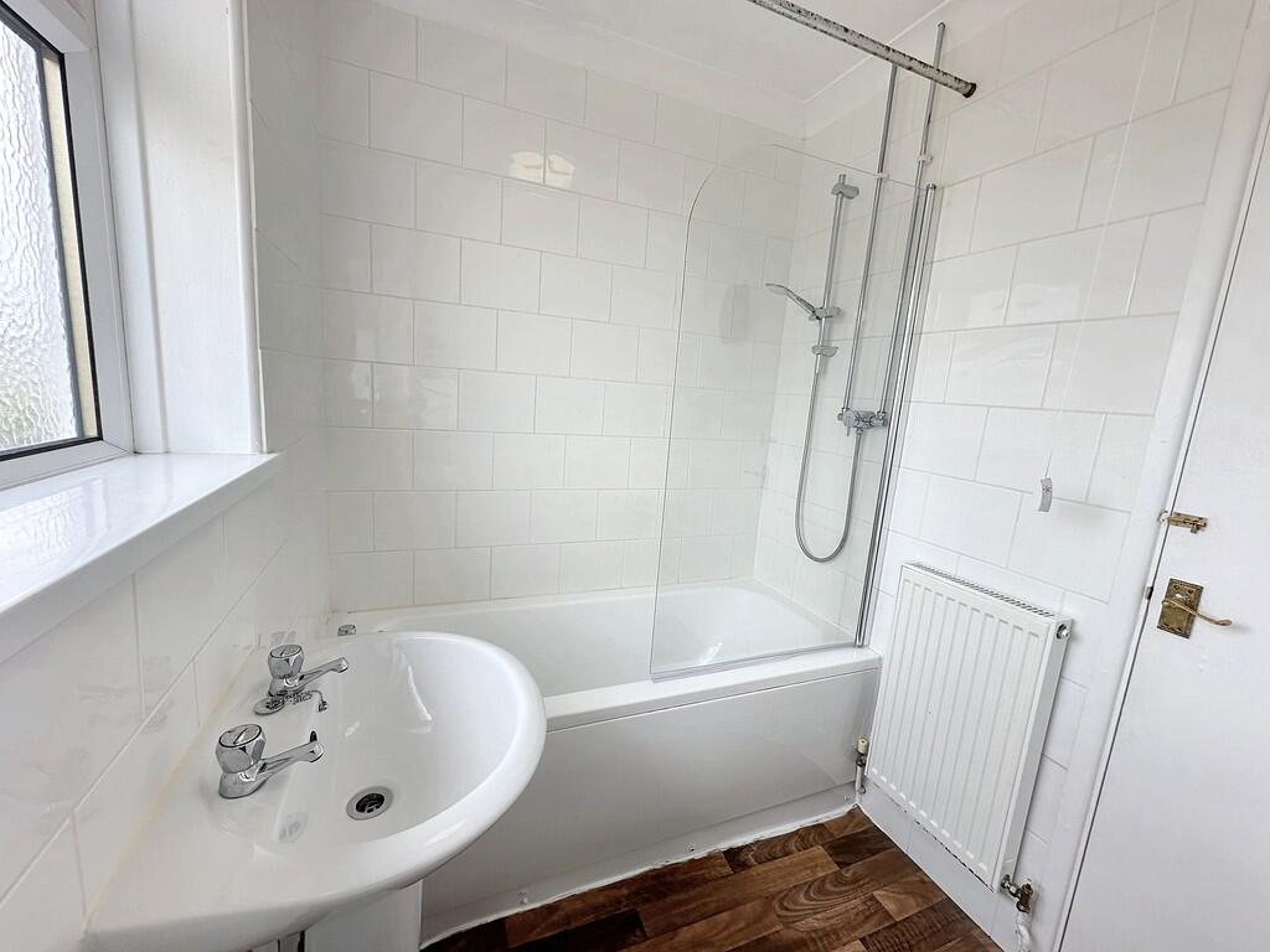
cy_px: 476
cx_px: 635
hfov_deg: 102.1
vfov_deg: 85.7
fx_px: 514
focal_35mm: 14
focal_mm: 2.2
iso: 40
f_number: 2.2
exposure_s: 1/255
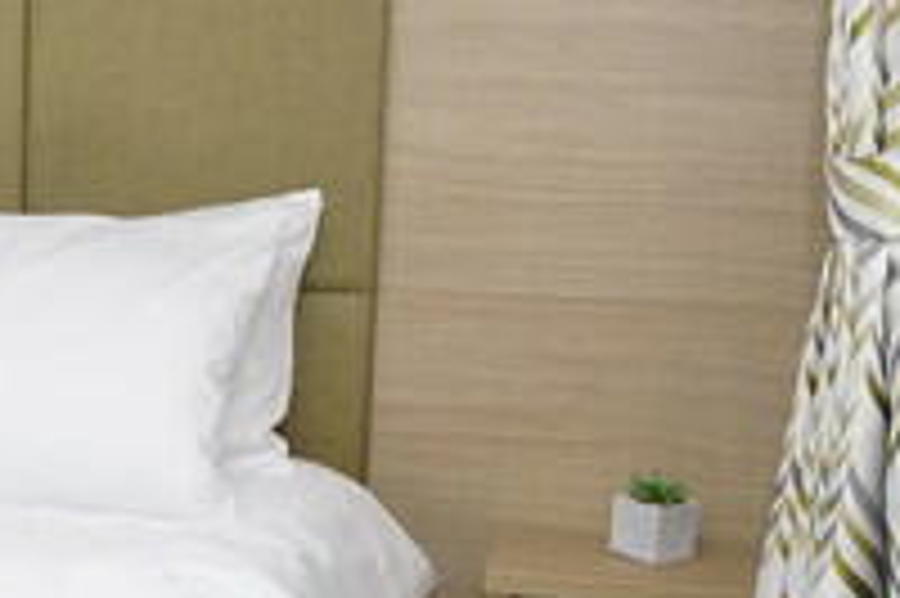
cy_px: 348
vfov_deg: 16.6
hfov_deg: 23.1
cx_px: -126
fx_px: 2048
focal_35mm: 82
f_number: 10
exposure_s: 1/60
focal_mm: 16
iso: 1250
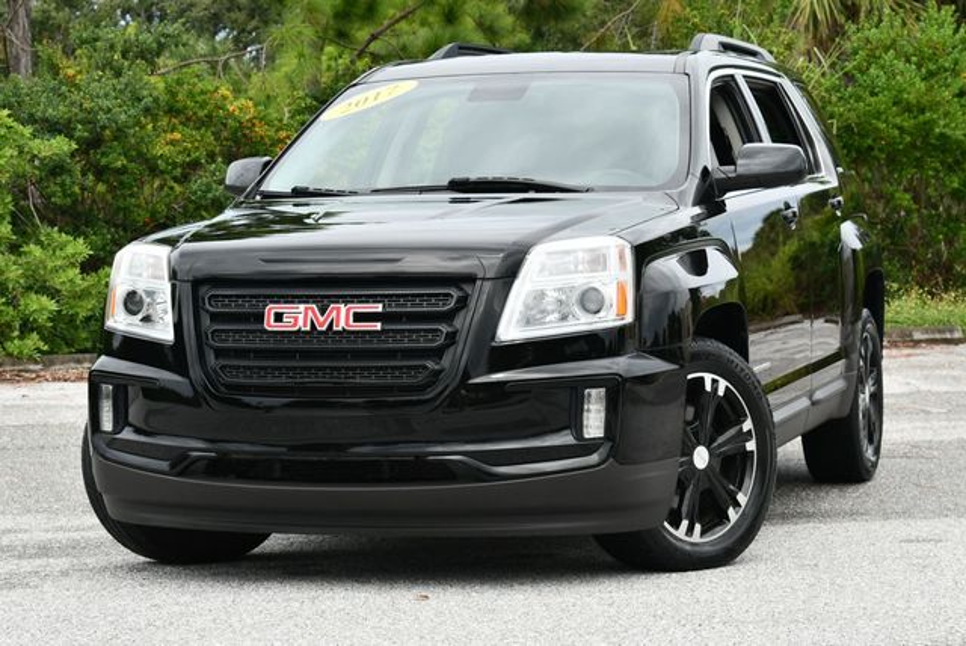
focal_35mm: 100
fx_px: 2686
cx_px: 483
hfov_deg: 20.4
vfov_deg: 13.7
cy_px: 323
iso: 160
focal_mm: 50
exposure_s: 1/250
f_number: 8
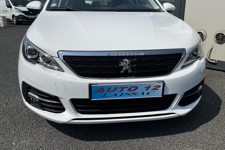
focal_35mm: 31
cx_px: 110
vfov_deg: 42.3
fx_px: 194
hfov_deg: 60.3
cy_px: 74
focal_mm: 3
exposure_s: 1/5263
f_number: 1.8
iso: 25
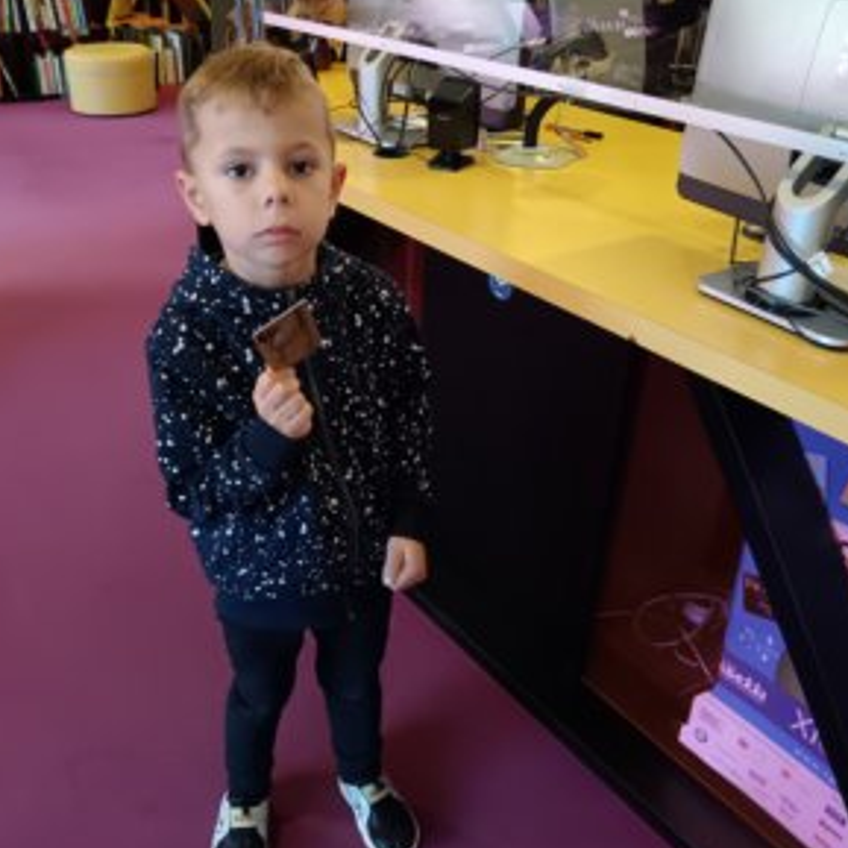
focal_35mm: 33
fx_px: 915
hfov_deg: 49.6
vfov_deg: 49.7
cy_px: 431
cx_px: 370
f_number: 1.9
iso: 1938
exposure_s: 1/100
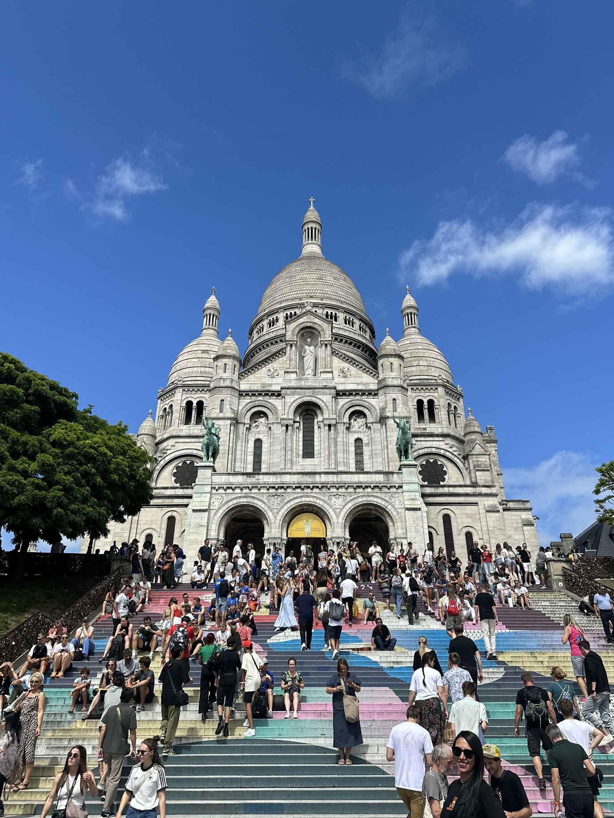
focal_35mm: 27
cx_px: 319
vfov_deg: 65.1
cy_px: 364
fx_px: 639
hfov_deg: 51.3
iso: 80
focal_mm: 6.86
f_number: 1.78
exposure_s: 1/6623
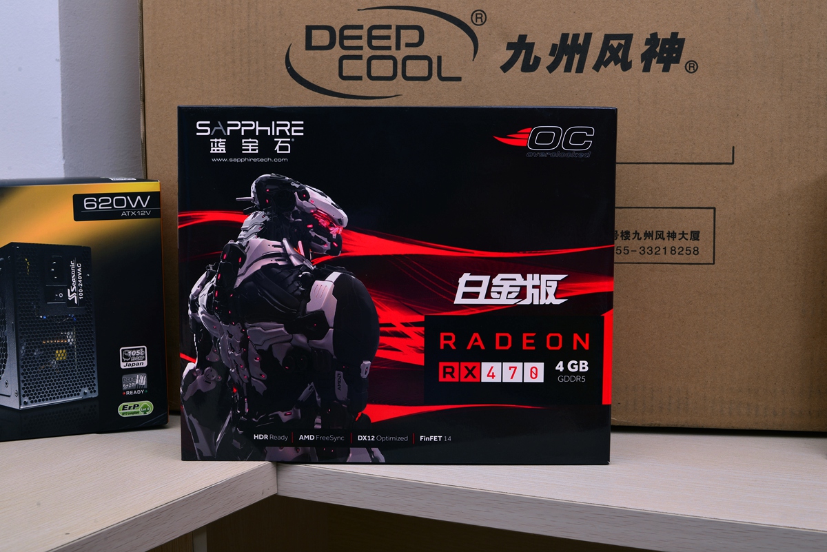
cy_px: 276
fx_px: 1149
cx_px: 414
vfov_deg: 27.0
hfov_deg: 39.6
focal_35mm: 50
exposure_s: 1/100
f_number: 16
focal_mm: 50
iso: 160
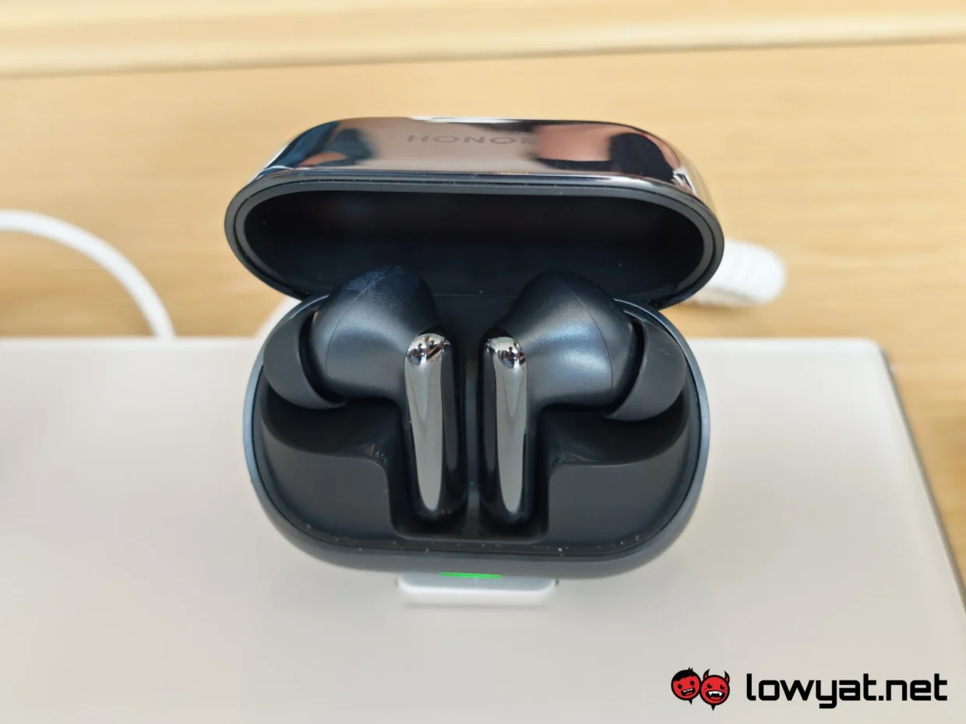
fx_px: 1284
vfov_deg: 31.5
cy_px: 362
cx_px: 483
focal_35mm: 46
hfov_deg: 41.2
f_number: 1.6
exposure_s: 1/50
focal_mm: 5.4
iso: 64
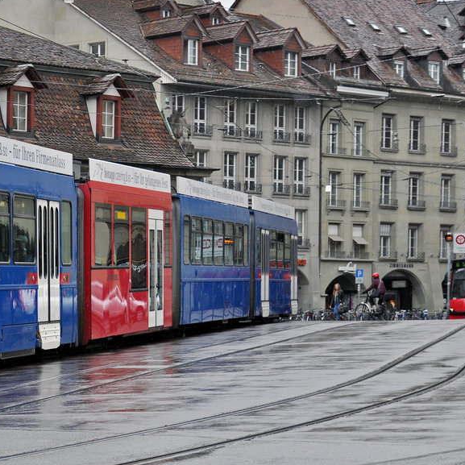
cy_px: 148
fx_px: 1930
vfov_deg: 13.7
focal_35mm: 127
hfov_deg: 13.5
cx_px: -2
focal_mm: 48
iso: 320
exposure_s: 1/800
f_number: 5.6
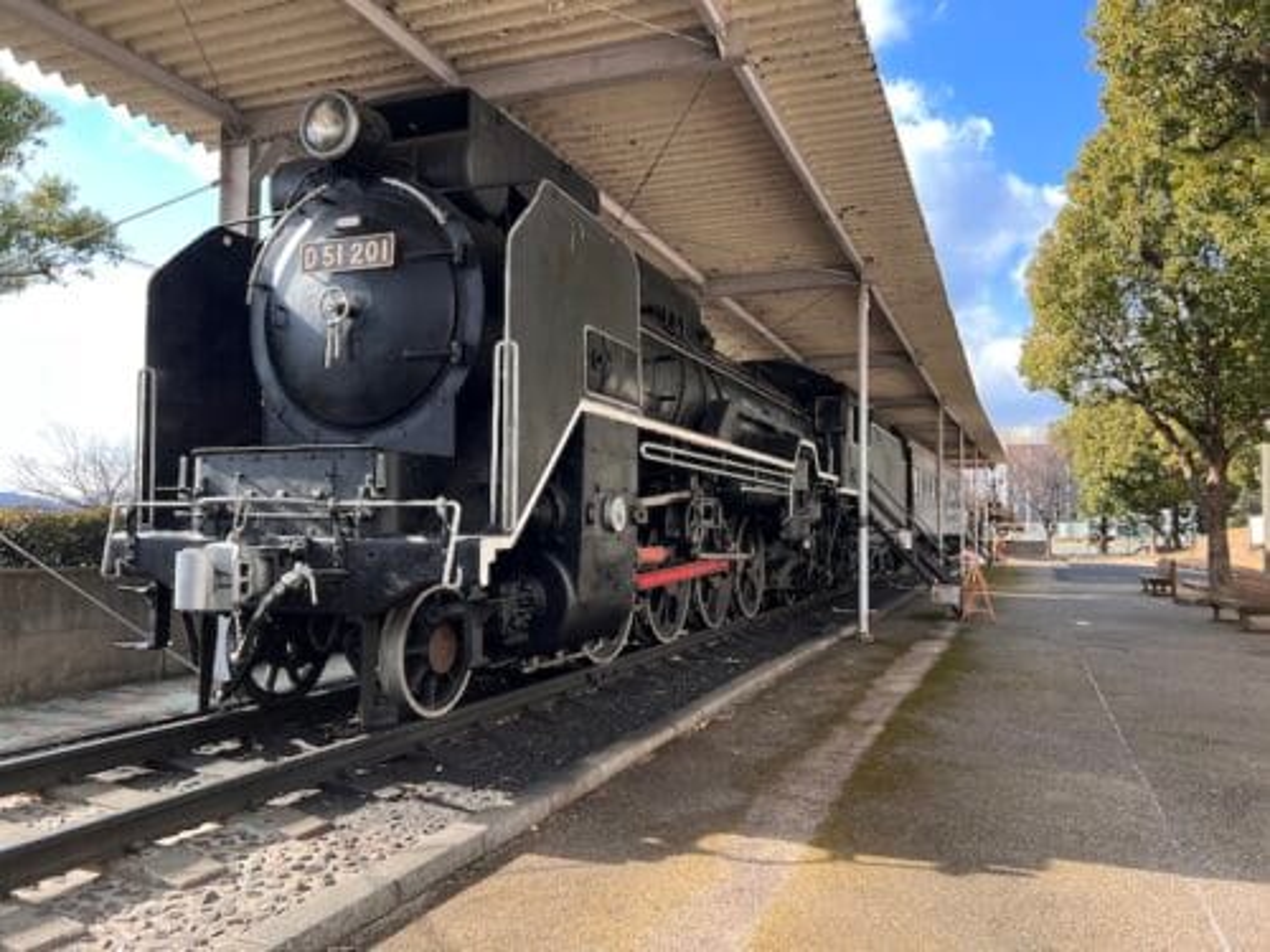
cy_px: 476
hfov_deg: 67.3
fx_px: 954
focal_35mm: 26
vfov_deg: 53.1
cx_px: 635
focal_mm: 5.7
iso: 50
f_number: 1.5
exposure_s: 1/380
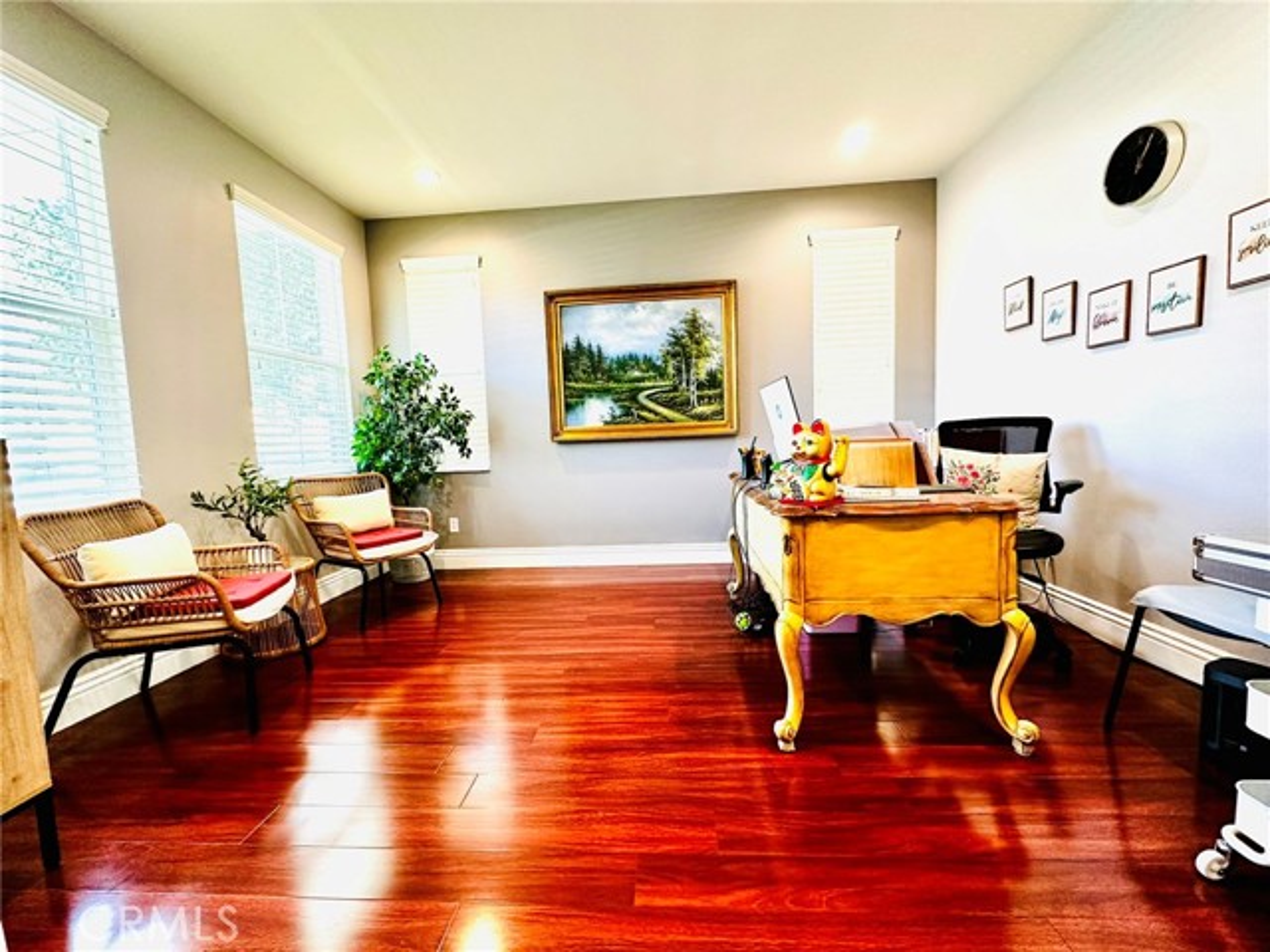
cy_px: 476
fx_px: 514
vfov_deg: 85.7
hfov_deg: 102.1
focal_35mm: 14
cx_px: 635
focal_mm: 2.22
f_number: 2.2
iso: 200
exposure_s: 1/60
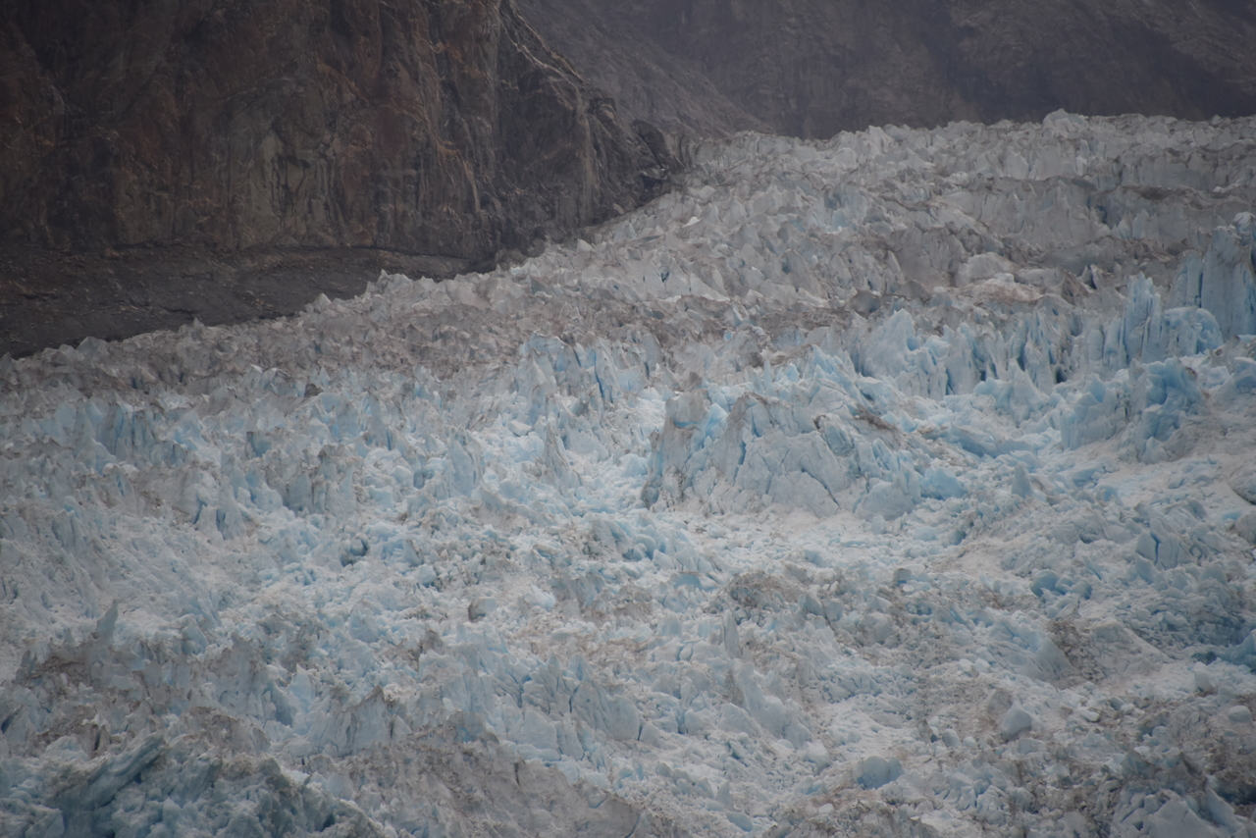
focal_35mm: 300
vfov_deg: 4.6
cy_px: 419
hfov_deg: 6.9
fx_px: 10468
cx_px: 628
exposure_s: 1/640
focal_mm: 300
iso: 800
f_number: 5.6
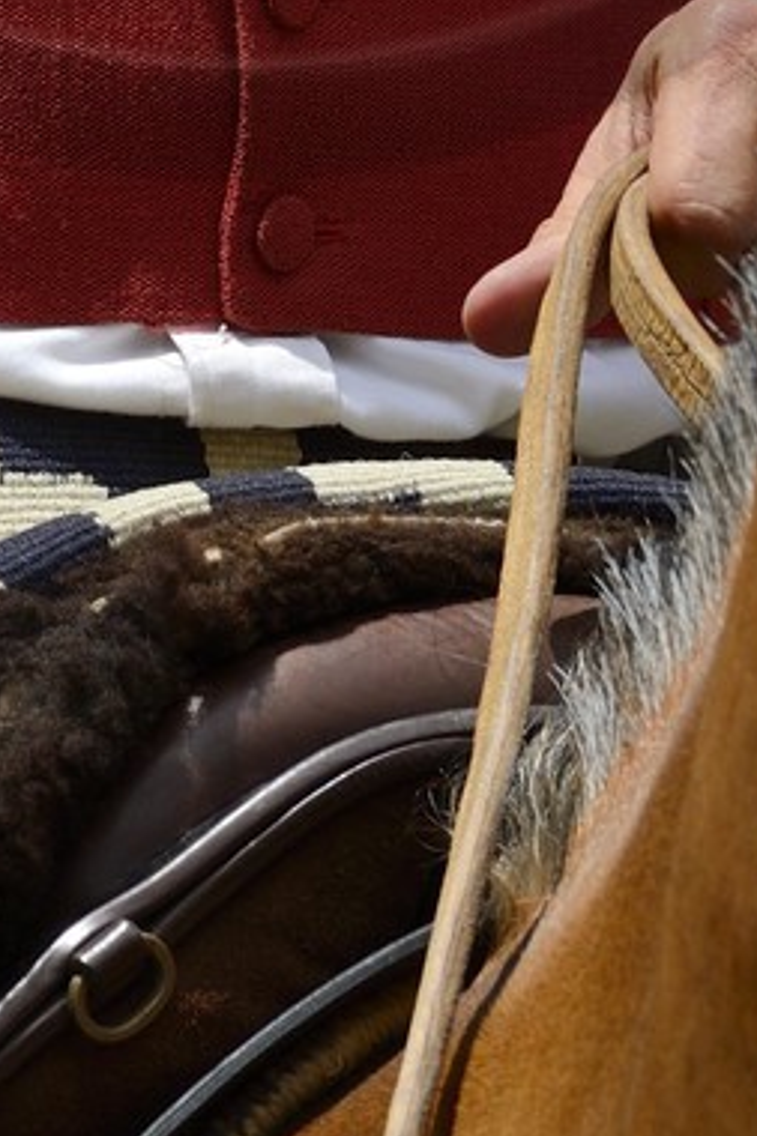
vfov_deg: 2.4
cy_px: -753
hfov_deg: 1.6
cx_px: 238
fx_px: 26580
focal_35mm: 842
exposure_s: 1/640
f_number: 10
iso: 400
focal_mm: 200
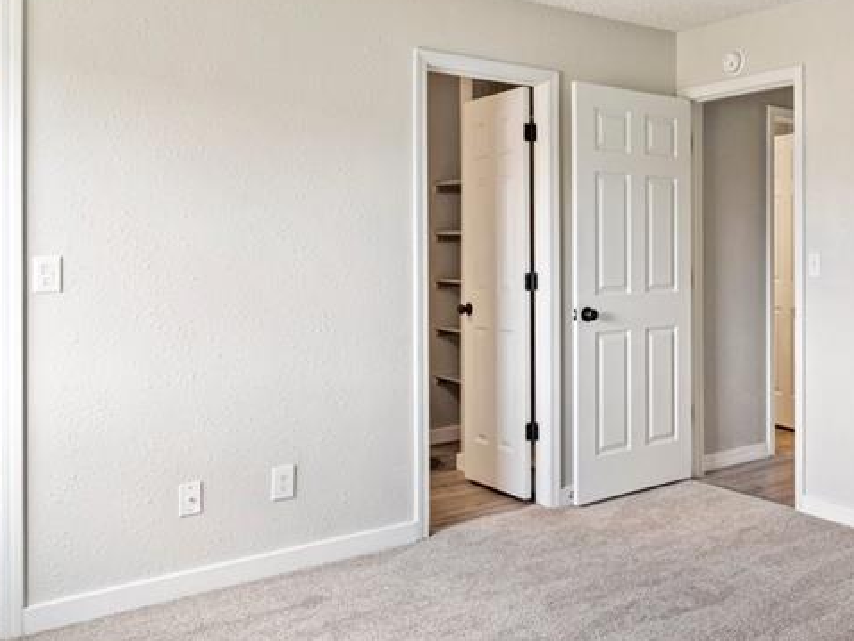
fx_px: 864
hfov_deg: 49.3
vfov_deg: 40.5
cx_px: 693
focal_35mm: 35
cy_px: 241
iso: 400
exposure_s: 1/15
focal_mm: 17
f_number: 8
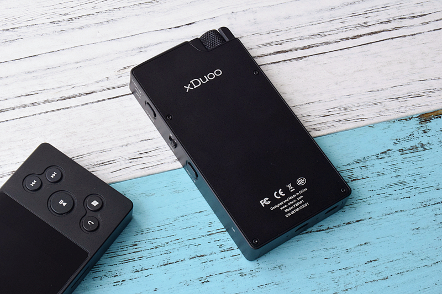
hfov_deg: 24.6
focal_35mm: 82
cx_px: 221
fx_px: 1013
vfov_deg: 16.5
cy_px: 147
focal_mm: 55
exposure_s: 1/30
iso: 1600
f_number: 36
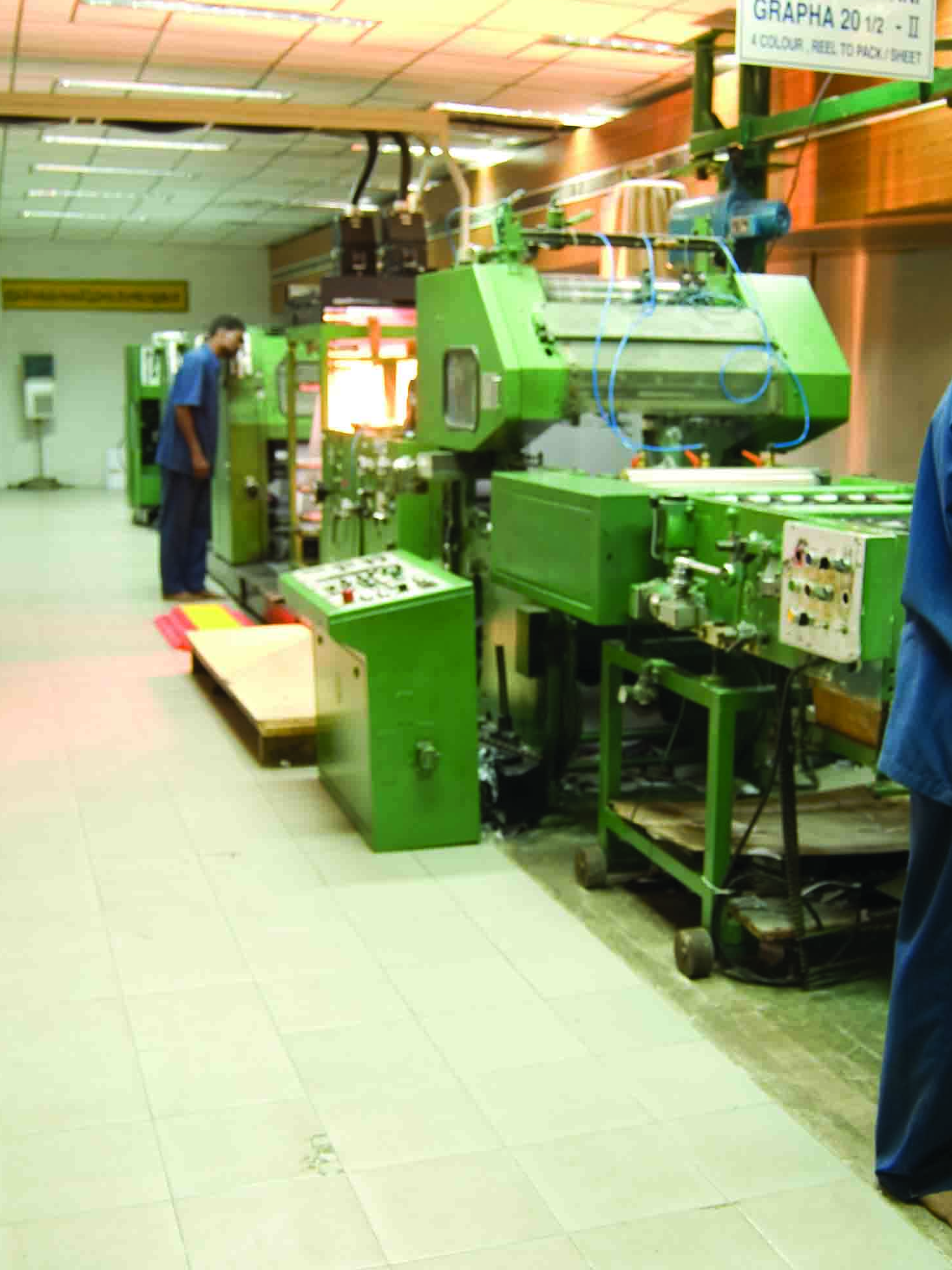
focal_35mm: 40
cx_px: 517
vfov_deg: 46.8
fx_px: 1467
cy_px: 641
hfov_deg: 35.9
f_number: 4
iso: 200
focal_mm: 18
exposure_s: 1/3
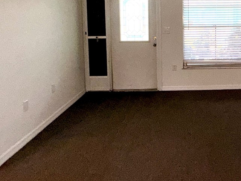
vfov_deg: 39.1
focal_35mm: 35
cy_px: 37
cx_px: 186
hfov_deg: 50.0
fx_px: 244
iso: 160
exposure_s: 1/120
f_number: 2.2
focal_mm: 2.22
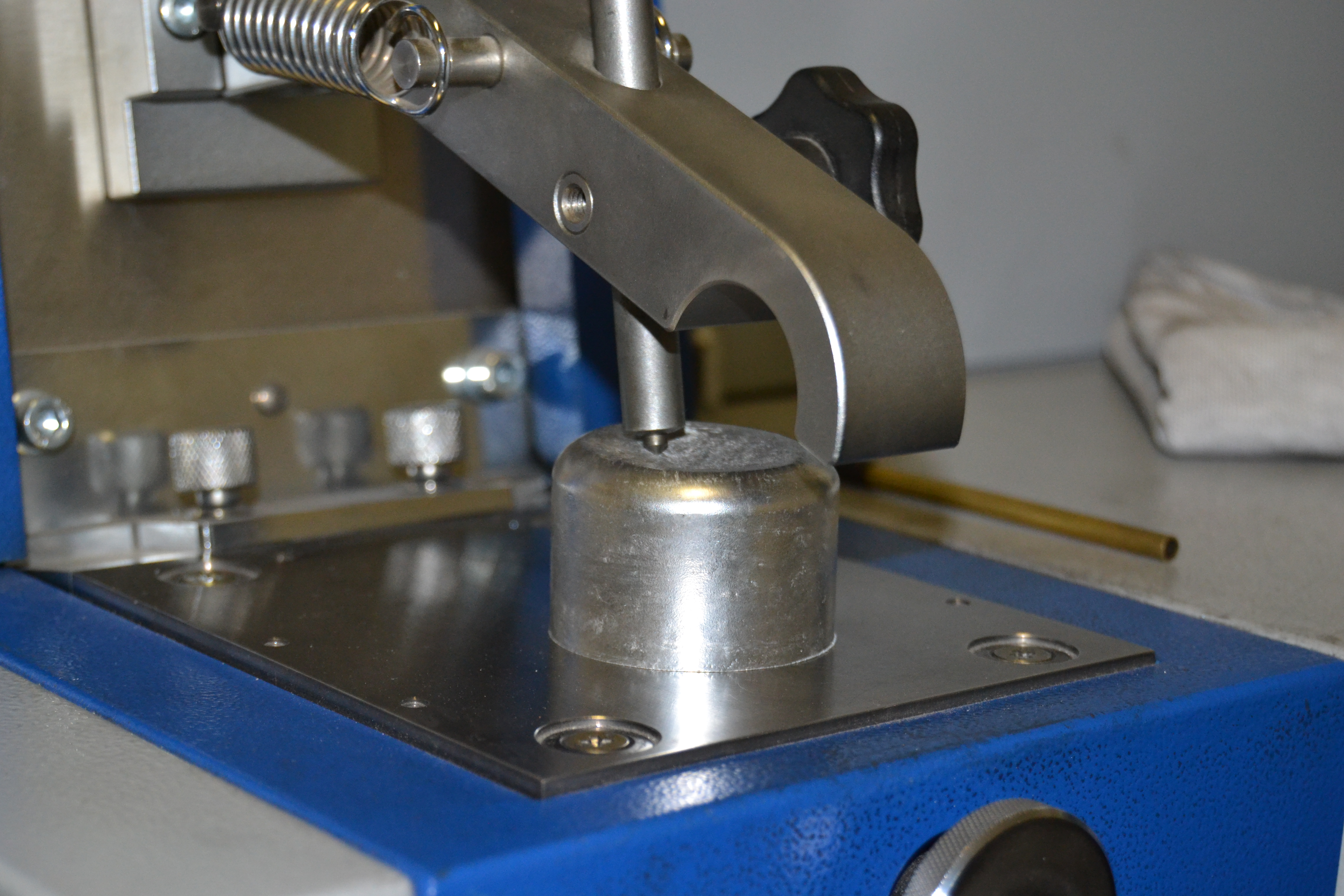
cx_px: 672
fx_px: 2800
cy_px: 448
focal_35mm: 75
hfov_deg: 27.0
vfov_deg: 18.2
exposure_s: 1/60
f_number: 5.6
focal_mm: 50
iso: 1600
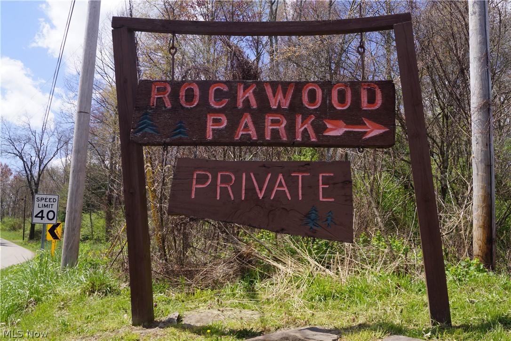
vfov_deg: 36.9
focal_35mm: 36
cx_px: 256
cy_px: 170
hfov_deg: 53.1
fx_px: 511
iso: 100
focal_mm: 24
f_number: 11
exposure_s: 1/100
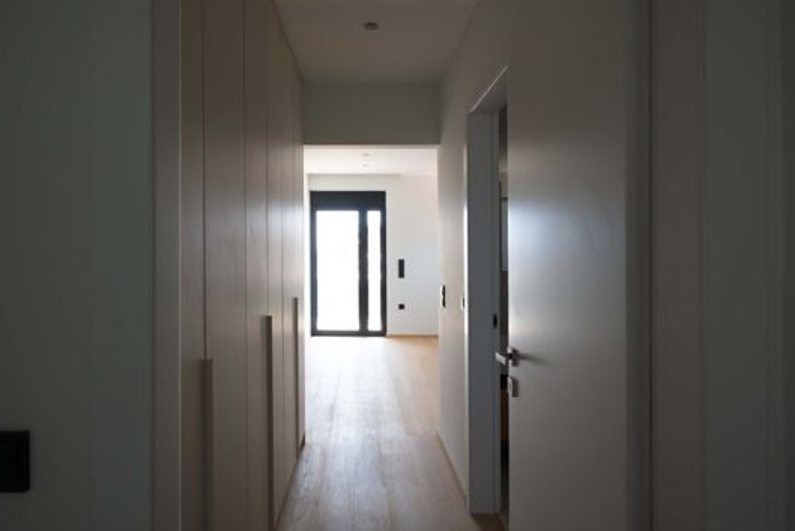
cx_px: 391
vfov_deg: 62.0
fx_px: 442
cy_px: 263
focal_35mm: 20
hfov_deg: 84.0
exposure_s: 1/30
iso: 100
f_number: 5.6
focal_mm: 10
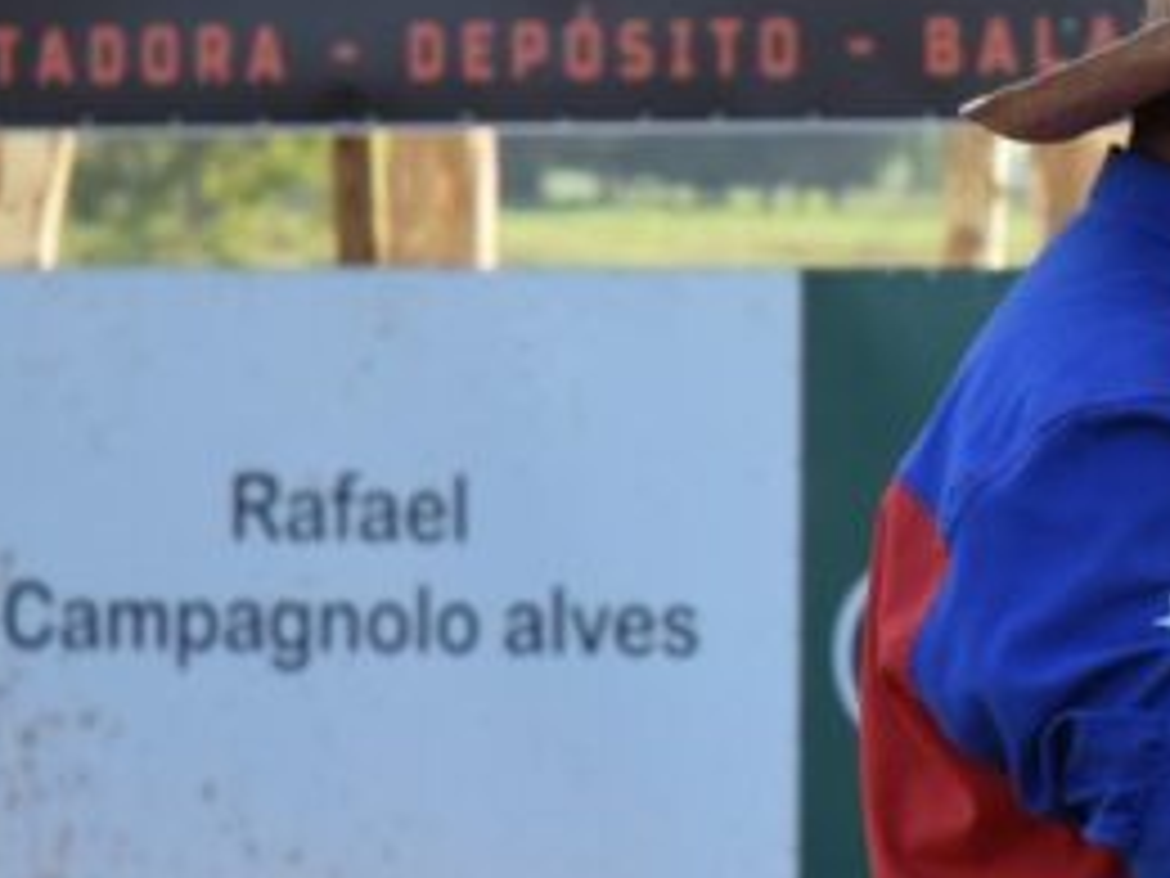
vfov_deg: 3.7
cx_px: 1858
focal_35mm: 398
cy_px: 261
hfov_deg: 4.9
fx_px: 13452
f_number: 5.6
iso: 400
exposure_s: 1/500
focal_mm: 70
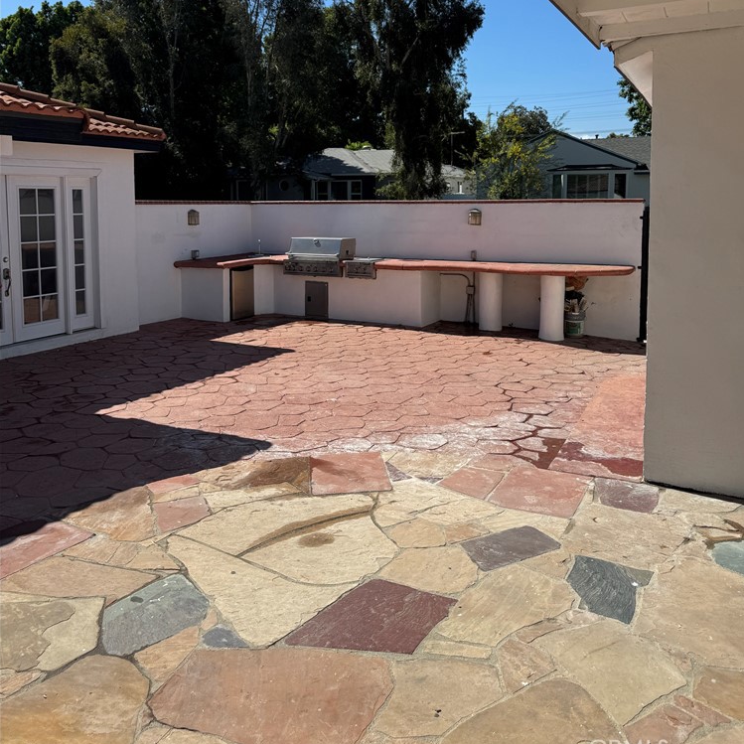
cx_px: 380
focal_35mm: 29
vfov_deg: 54.6
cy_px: 254
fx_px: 705
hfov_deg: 55.6
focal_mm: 6.76
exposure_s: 1/6410
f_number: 1.78
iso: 80
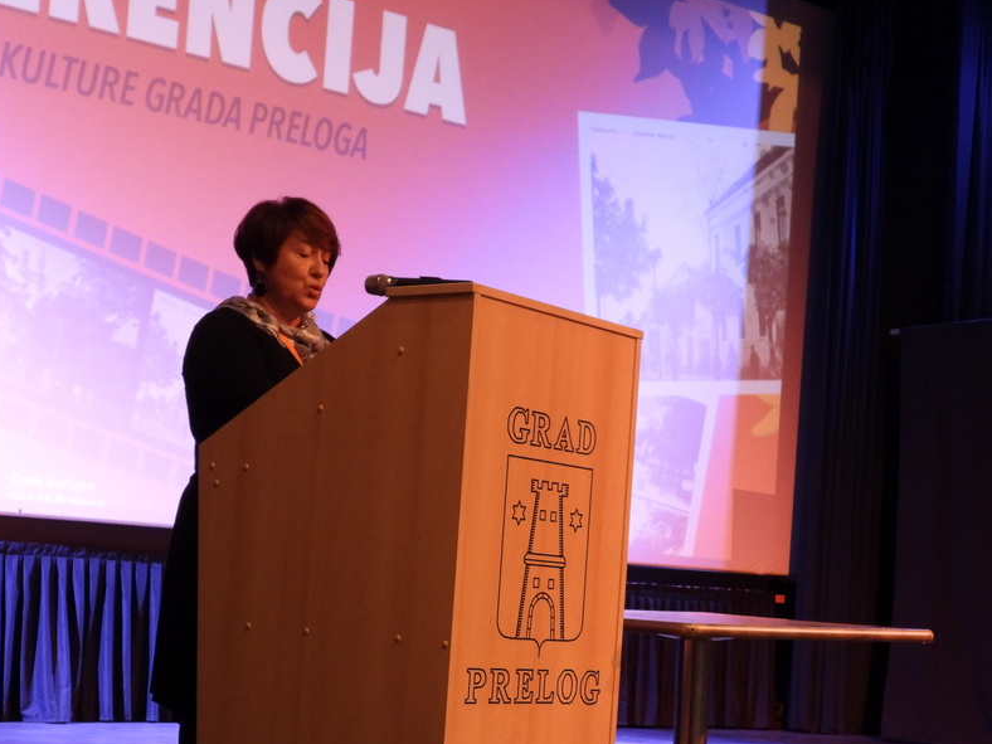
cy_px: 553
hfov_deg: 29.0
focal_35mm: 67
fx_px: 1920
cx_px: 499
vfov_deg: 21.7
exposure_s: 1/13
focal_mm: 7.9
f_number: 3.2
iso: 400
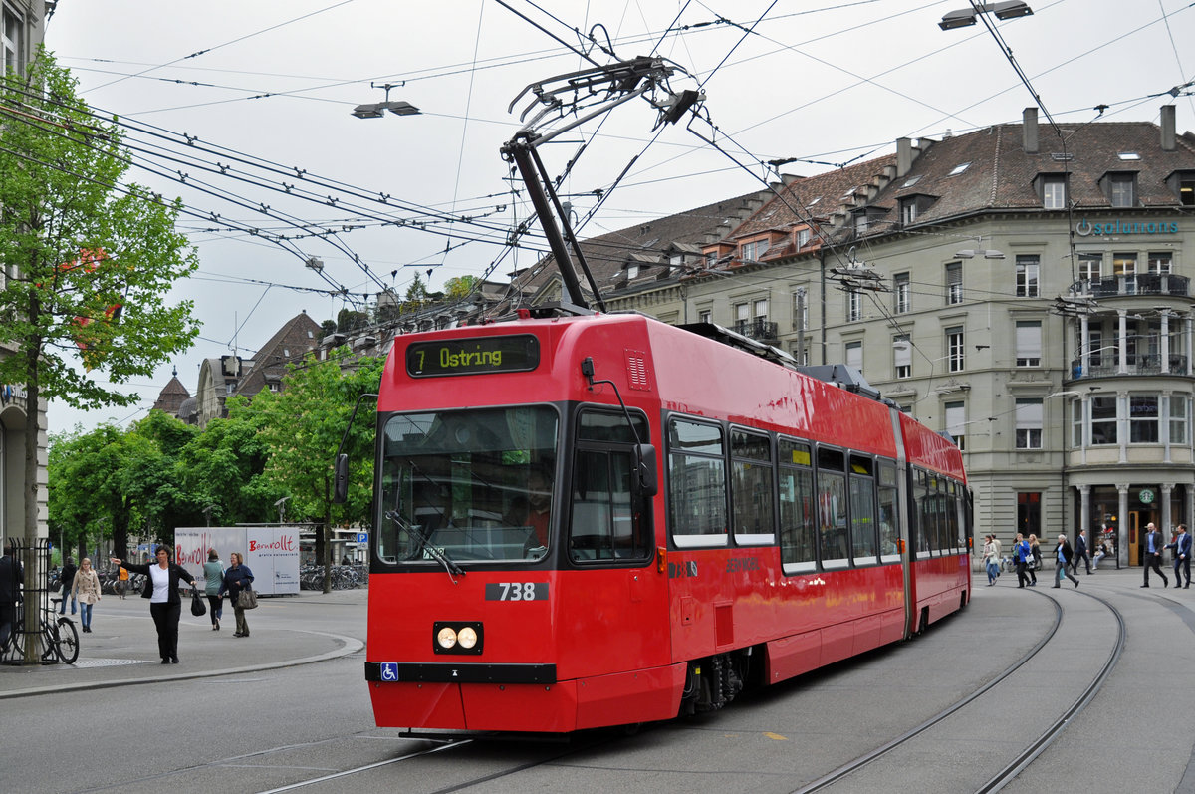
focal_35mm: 45
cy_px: 397
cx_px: 598
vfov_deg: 29.8
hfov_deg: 43.7
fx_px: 1492
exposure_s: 1/800
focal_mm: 30
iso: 320
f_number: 5
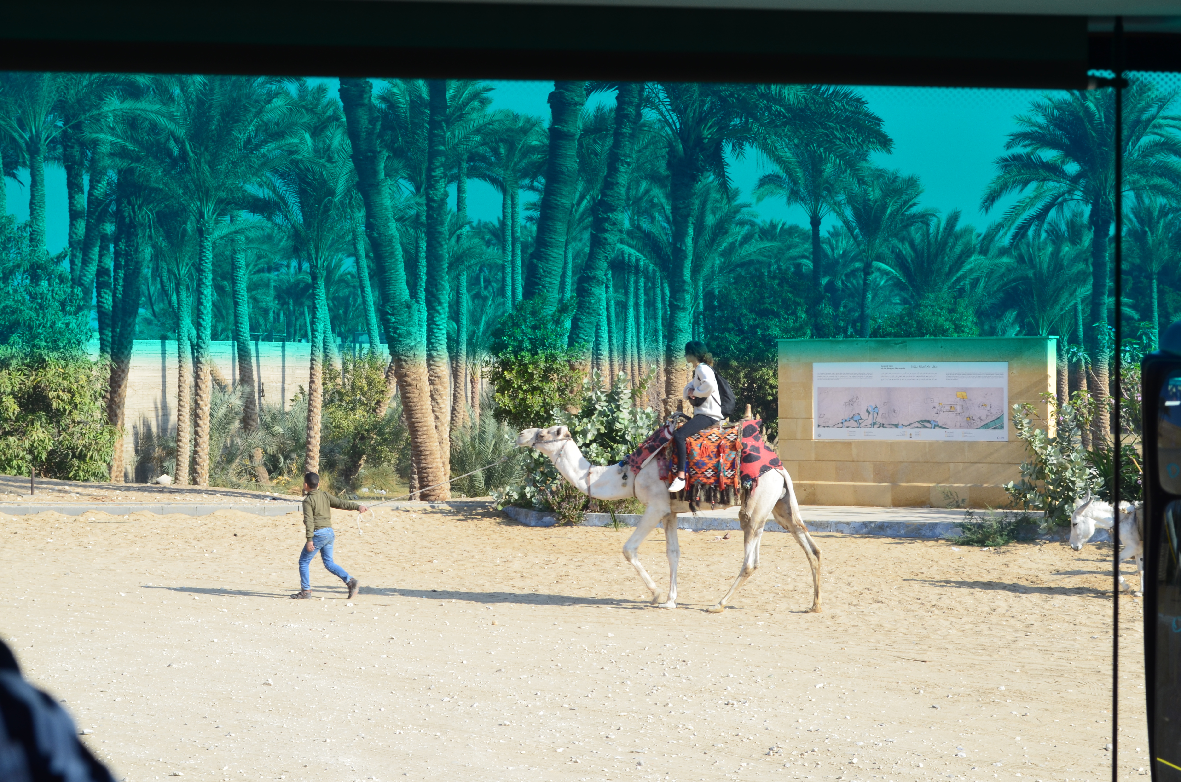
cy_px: 391
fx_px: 2357
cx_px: 590
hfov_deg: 28.1
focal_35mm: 72
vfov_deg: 18.8
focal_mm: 48
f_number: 11
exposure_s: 1/125
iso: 200
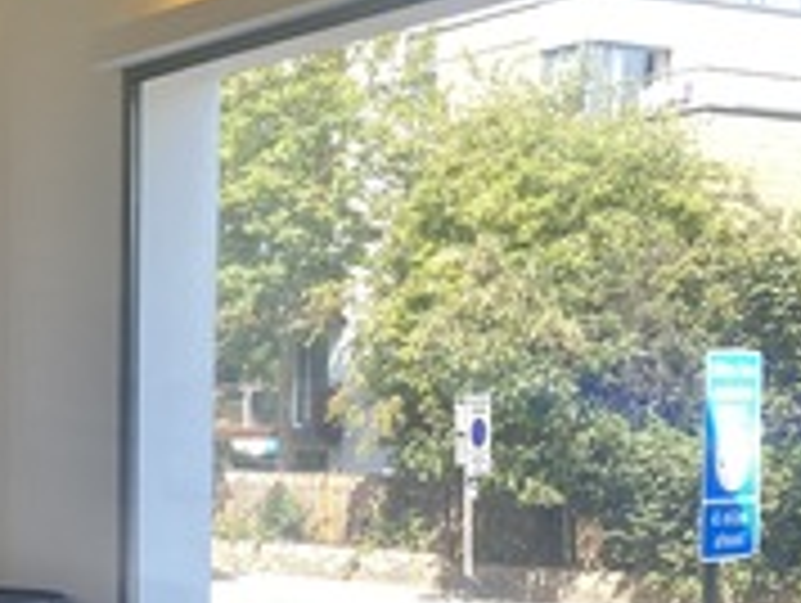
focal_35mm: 73
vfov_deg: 19.8
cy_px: 560
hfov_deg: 23.2
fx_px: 1691
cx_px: -274
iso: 32
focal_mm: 4.25
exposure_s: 1/128
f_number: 1.8
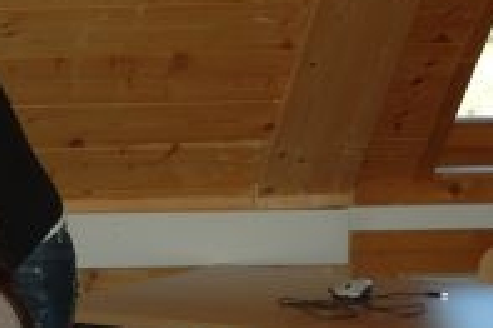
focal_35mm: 159
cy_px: 180
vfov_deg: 8.6
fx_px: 2176
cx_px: -125
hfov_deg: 12.6
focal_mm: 38
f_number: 4.8
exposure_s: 1/60
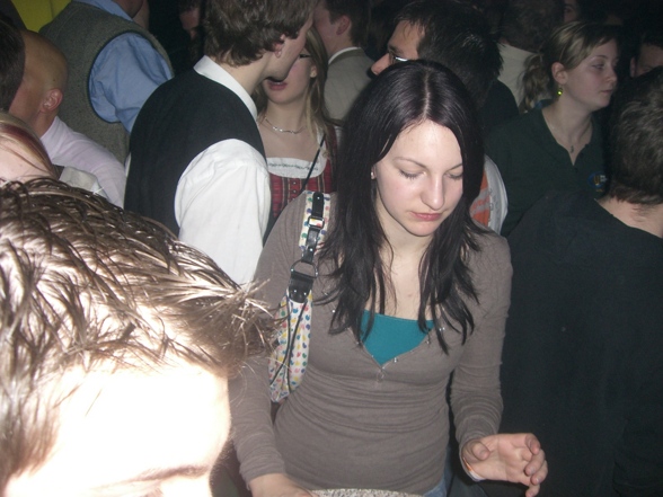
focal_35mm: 38
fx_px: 728
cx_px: 332
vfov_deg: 37.7
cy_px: 248
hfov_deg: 49.0
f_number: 2.7
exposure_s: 1/60
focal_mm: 6.2
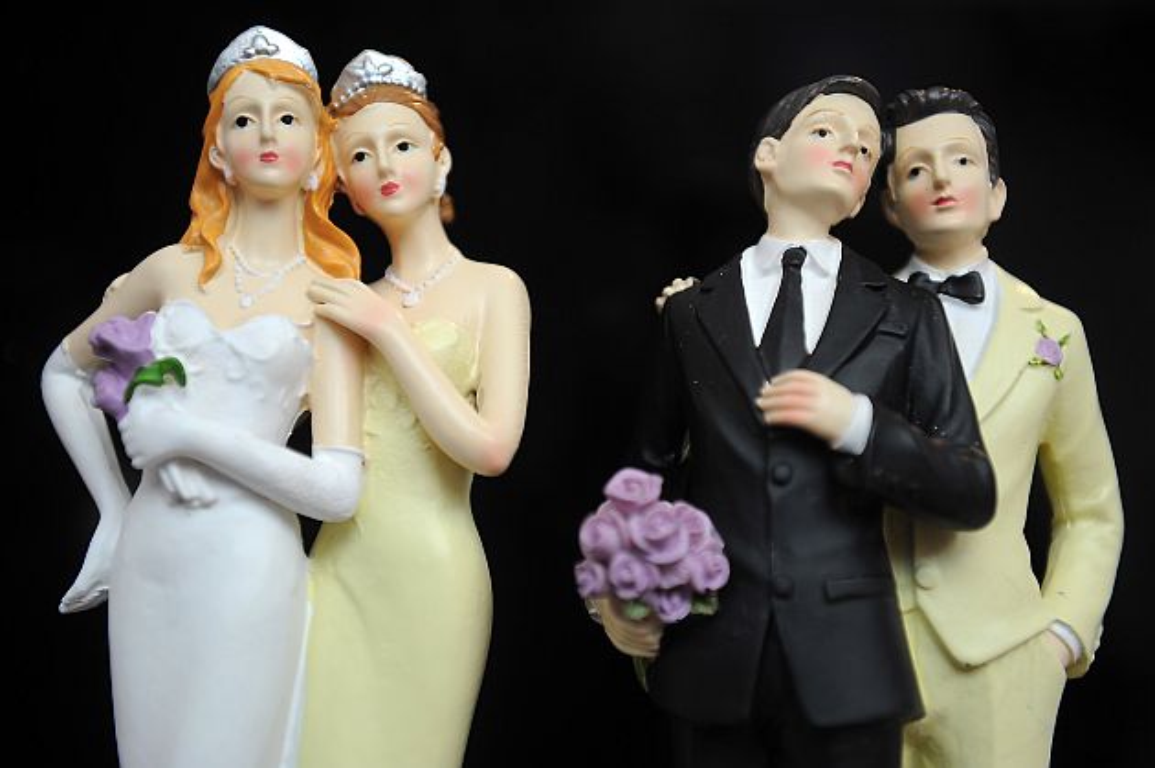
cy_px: 384
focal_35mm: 70
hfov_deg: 28.9
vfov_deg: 19.4
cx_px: 578
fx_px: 2244
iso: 400
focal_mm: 70
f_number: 4
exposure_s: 1/80
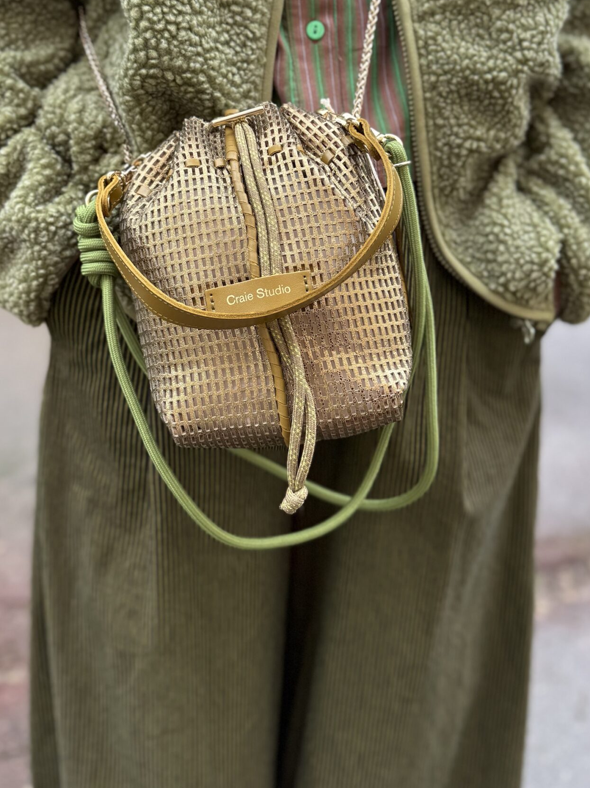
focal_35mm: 37
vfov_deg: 49.3
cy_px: 266
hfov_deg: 38.6
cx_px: 273
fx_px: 841
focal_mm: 6.76
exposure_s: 1/121
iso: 64
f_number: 1.78
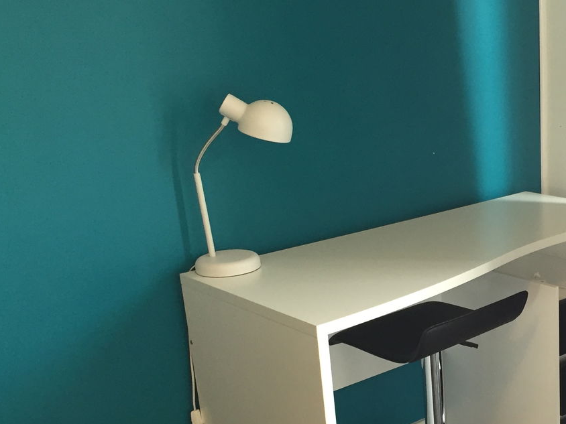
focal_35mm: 55
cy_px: 316
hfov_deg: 33.2
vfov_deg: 26.2
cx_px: 502
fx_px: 899
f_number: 2.2
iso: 125
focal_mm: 4.15
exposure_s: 1/33
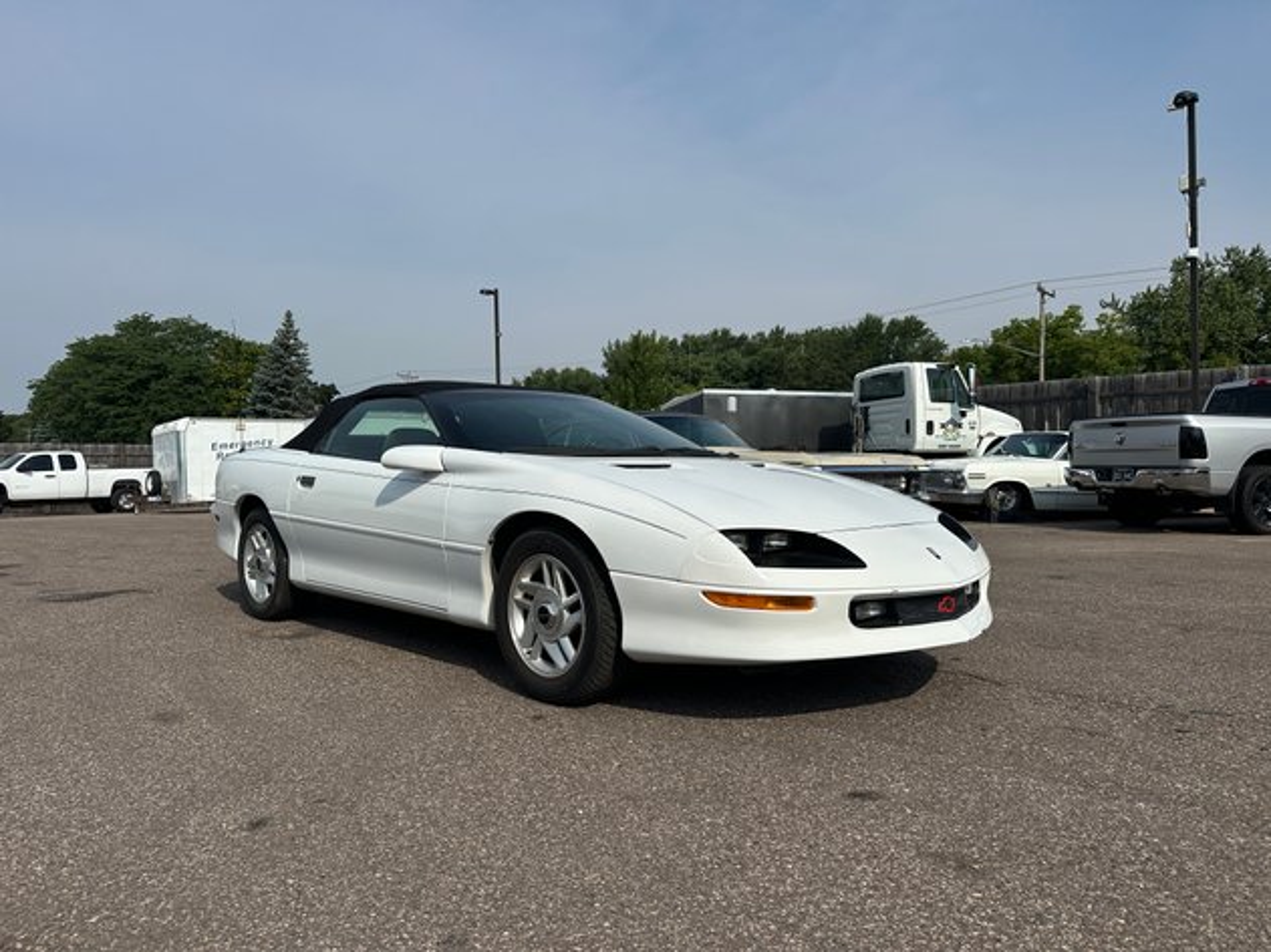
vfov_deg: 56.8
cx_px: 636
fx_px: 881
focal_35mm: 24
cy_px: 476
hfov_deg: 71.6
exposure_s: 1/9709
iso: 80
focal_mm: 6.86
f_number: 1.78
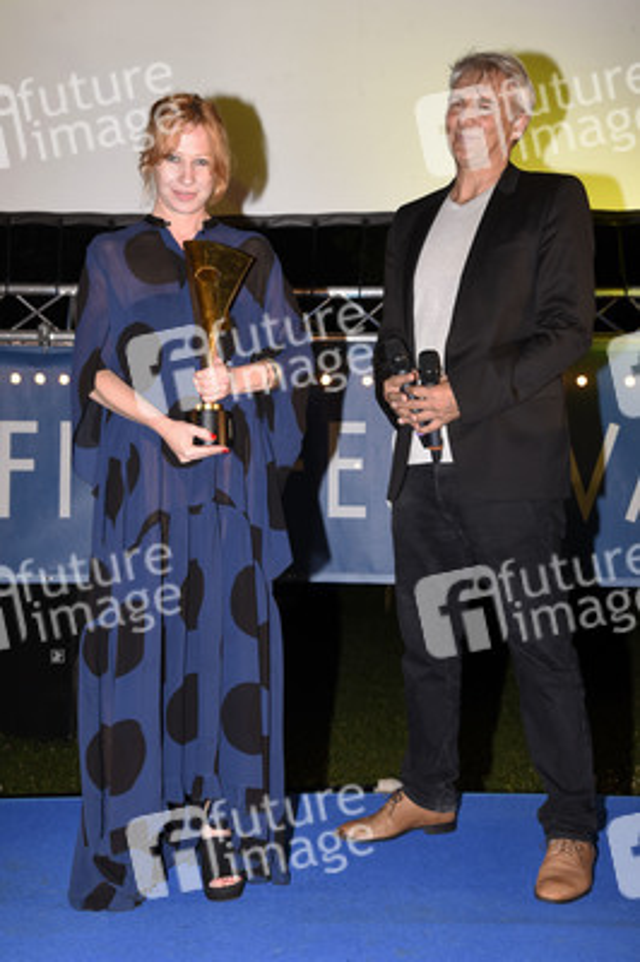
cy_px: 481
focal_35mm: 50
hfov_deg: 26.9
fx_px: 1336
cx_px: 320
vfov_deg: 39.6
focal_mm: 50
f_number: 6.3
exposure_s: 1/160
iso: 800
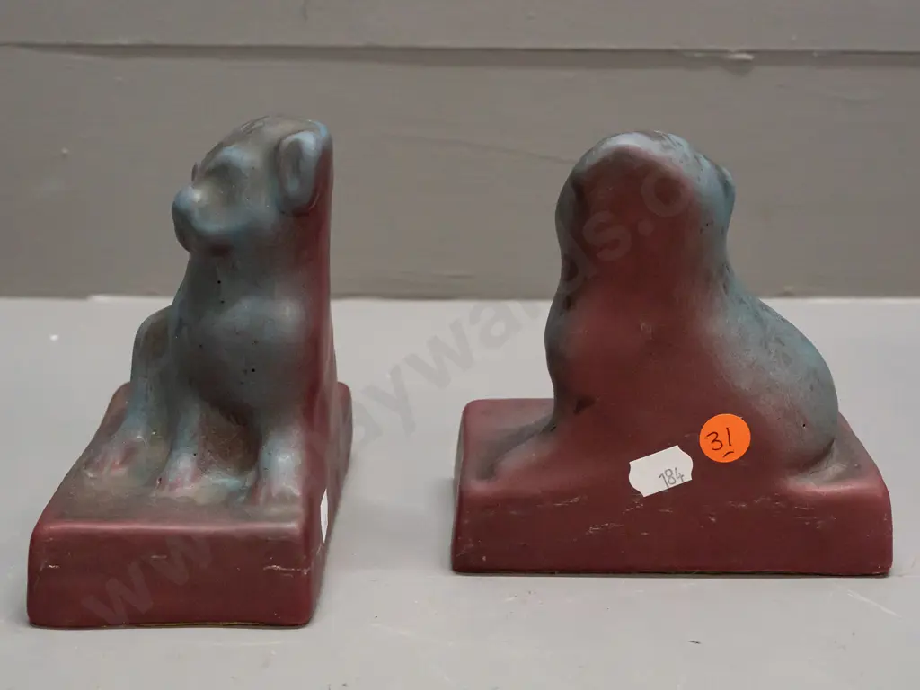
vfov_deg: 29.1
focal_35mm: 50
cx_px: 460
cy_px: 345
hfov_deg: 38.2
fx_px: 1329
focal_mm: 25
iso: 3200
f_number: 5.6
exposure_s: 1/200
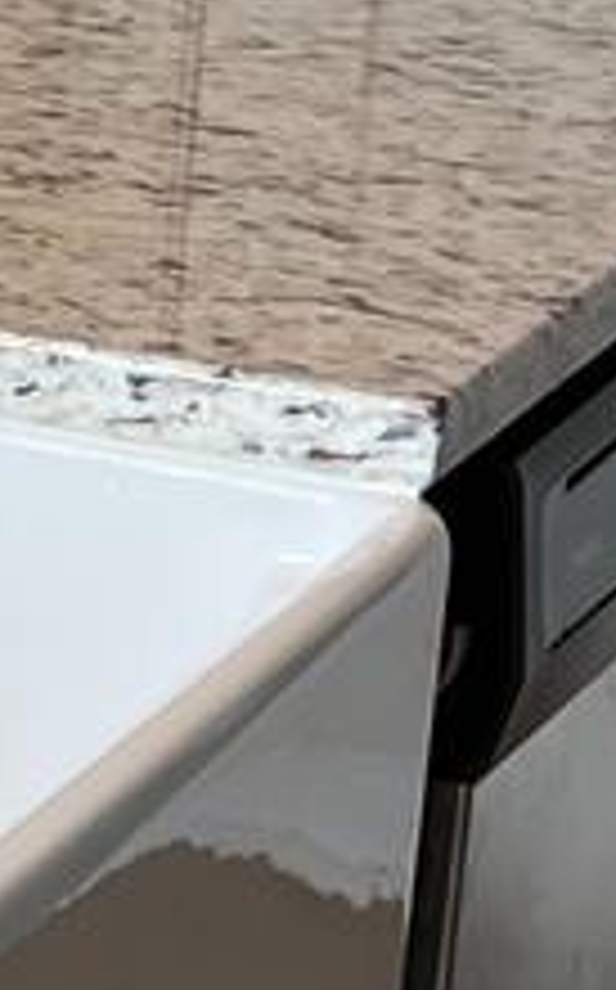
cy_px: -180
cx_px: -1915
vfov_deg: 8.1
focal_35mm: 257
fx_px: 6921
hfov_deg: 4.6
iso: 64
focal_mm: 5.7
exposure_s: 1/120
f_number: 1.5
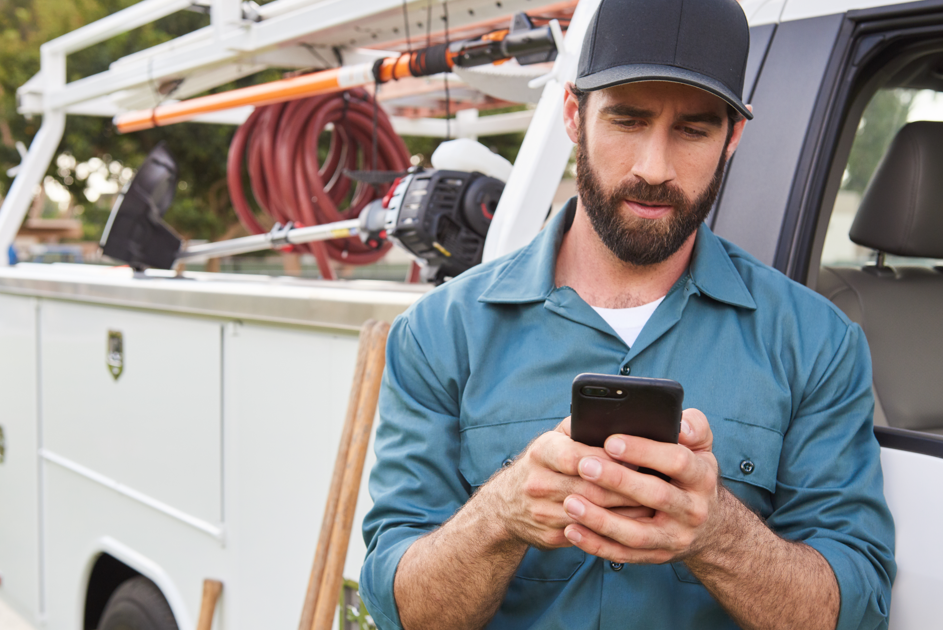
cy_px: 336
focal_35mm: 51
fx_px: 1336
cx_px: 440
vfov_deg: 26.5
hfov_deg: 38.9
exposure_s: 1/500
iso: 320
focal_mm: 42
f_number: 5.6
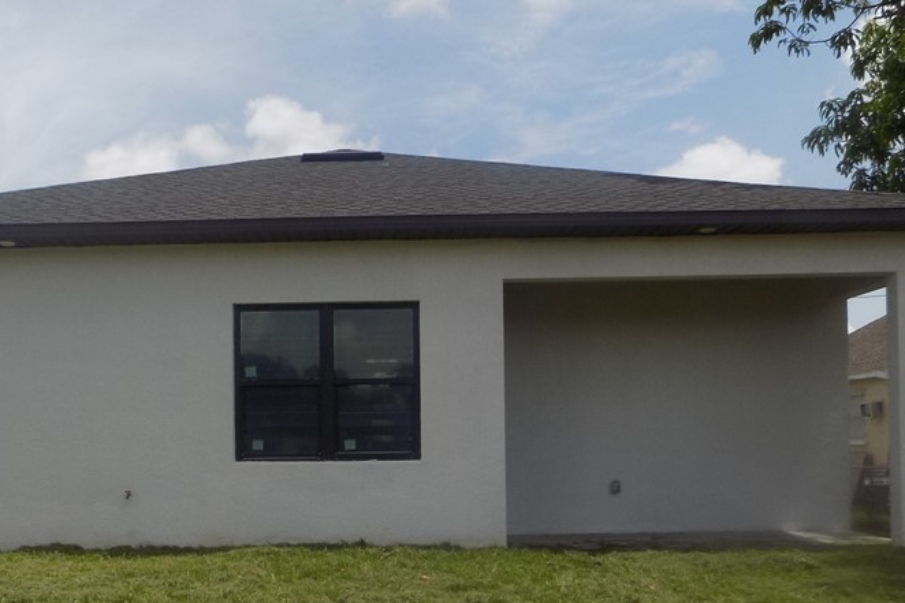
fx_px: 930
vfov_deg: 35.1
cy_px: 458
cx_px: 338
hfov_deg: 51.3
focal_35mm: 37
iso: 80
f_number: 3.1
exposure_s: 1/1000
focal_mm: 4
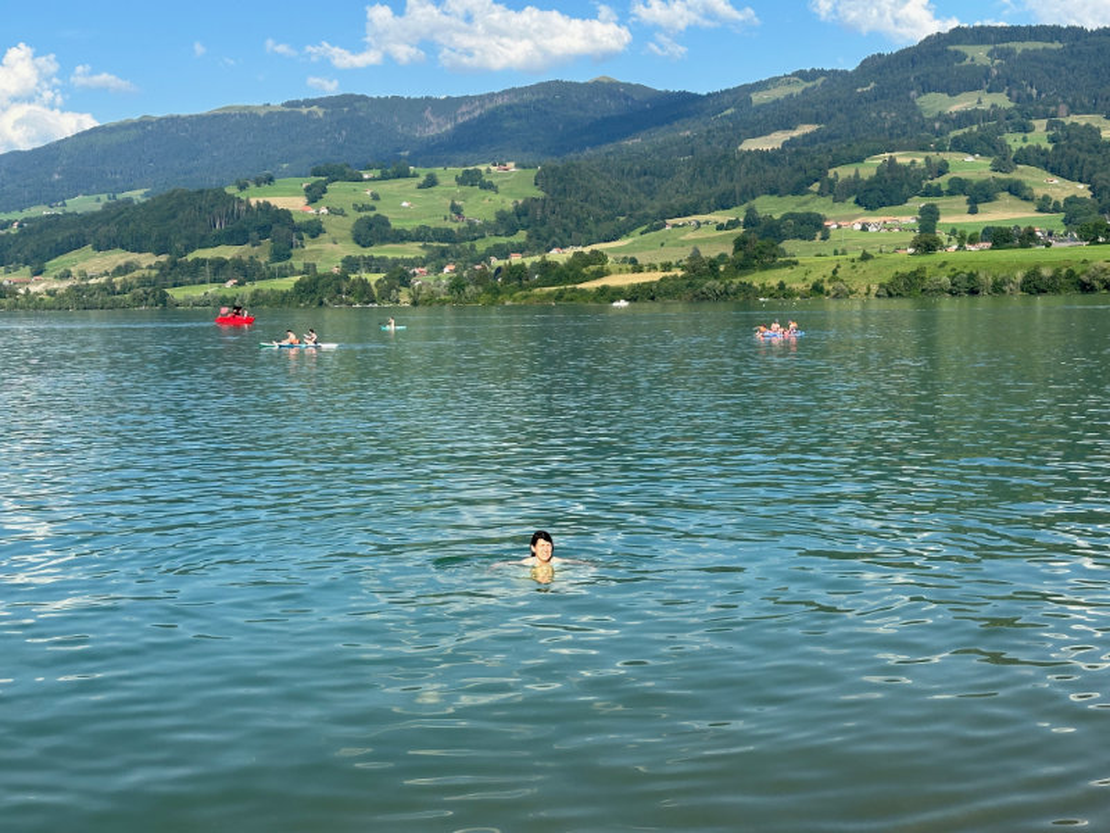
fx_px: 1539
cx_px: 555
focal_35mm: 48
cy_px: 416
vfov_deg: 30.3
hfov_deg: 39.7
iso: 64
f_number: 1.8
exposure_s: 1/2976
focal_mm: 6.9
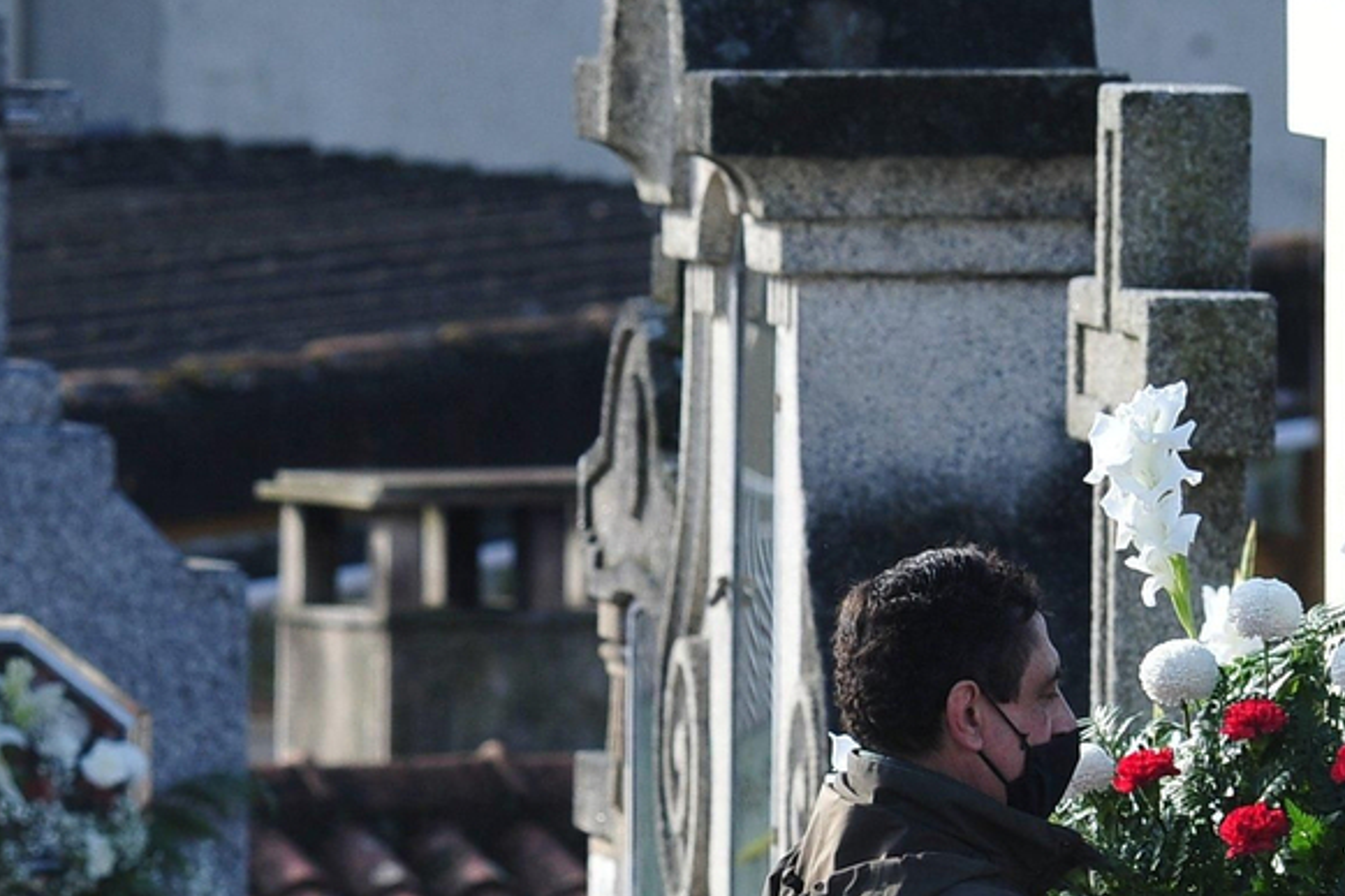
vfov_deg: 1.7
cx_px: 465
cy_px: 853
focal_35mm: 826
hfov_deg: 2.5
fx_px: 30850
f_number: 8
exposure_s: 1/400
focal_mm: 300
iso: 500
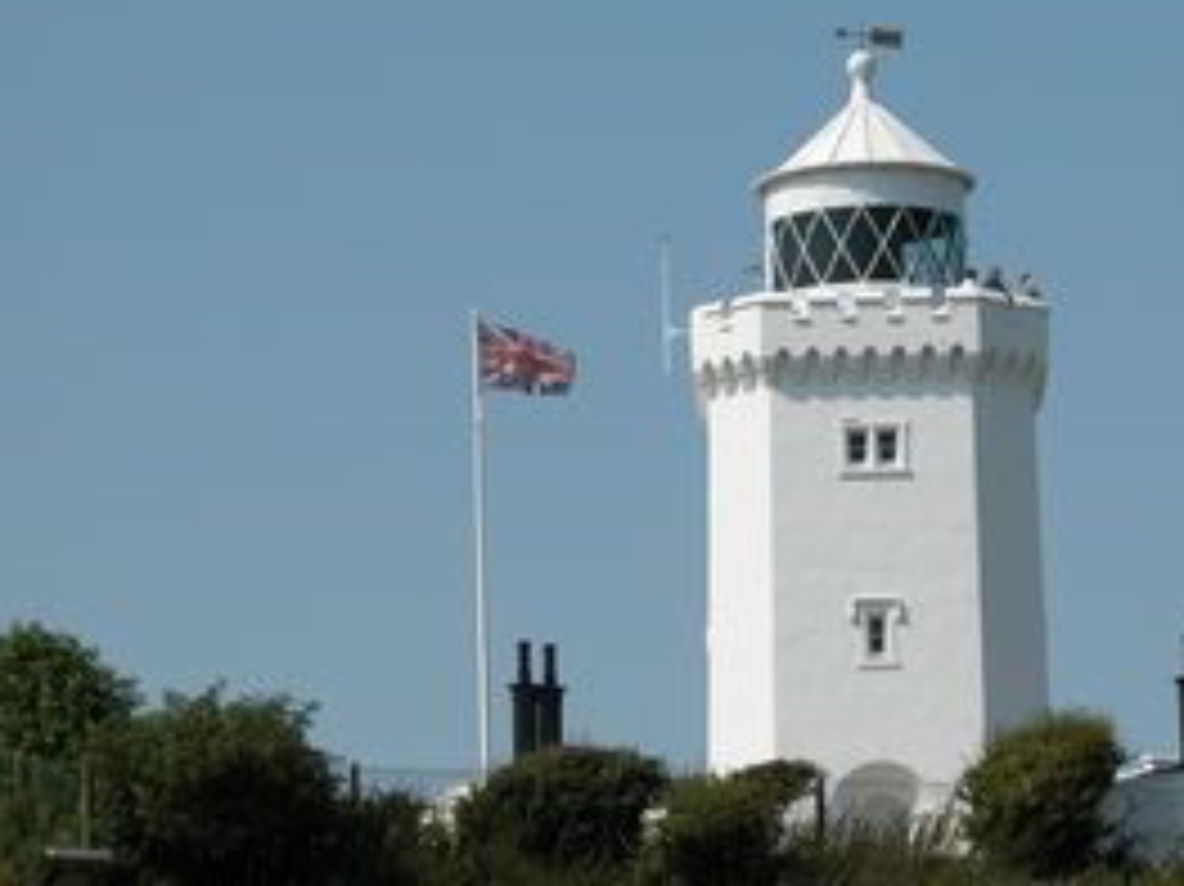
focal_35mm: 190
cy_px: 481
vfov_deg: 7.8
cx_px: 887
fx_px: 6496
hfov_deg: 10.4
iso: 100
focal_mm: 31.9
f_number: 6.7
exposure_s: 1/573
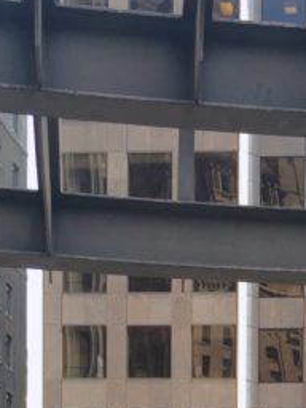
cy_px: 747
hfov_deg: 12.5
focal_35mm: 116
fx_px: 1367
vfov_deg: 14.7
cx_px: 371
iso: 32
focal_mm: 4.15
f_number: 2.2
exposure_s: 1/252
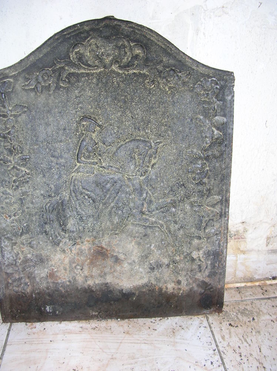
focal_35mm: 35
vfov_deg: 52.7
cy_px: 186
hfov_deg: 40.6
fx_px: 374
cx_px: 138
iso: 50
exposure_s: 1/60.1
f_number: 2.8
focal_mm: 5.8
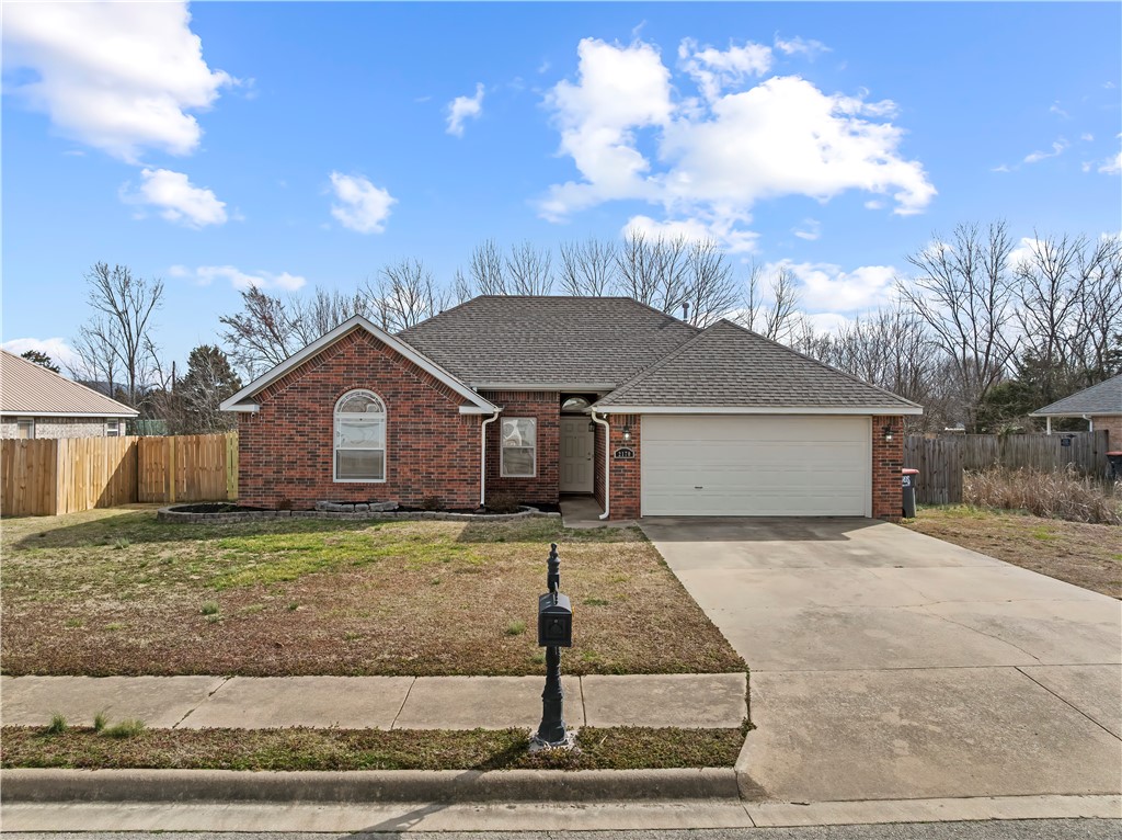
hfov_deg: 71.6
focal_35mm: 24
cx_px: 561
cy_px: 420
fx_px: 777
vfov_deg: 56.7
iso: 170
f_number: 2.8
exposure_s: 1/1600
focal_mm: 12.29
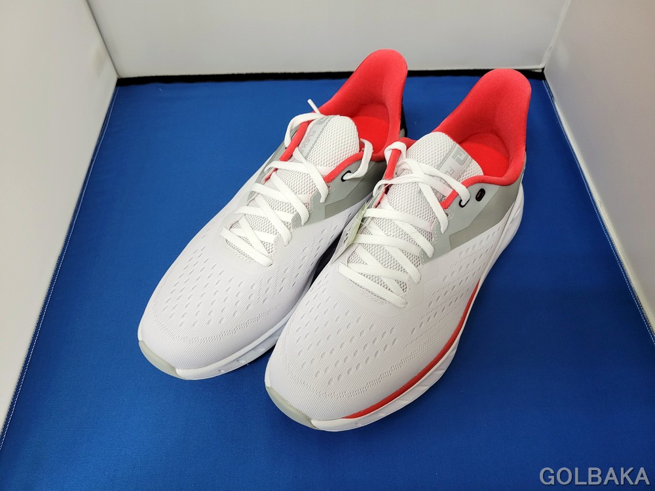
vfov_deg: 53.1
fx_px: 492
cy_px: 246
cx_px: 328
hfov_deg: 67.3
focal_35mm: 26
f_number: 1.8
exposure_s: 1/120
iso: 250
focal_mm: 5.4
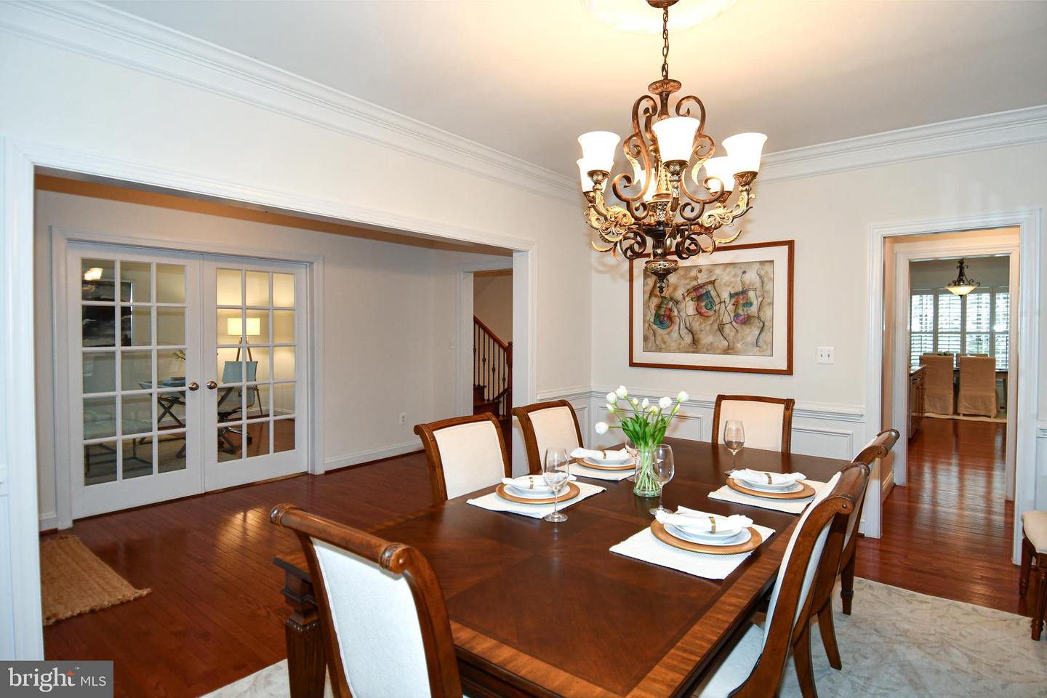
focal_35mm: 18
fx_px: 523
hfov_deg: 90.0
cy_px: 349
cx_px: 524
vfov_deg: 67.4
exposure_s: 1/60
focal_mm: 12
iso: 640
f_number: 4
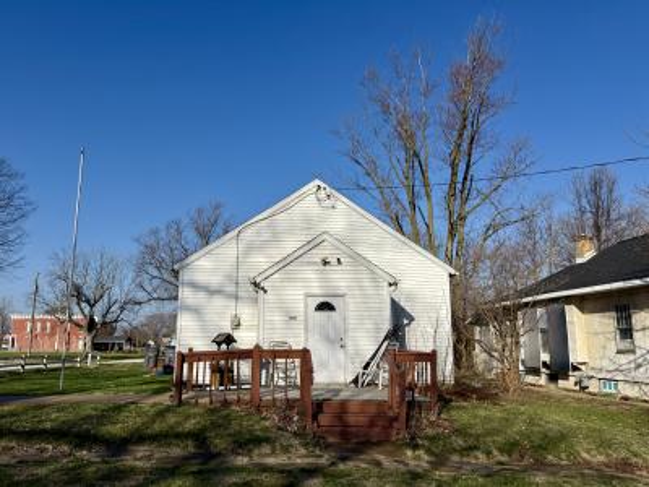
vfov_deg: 56.8
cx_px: 324
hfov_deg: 71.6
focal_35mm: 24
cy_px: 244
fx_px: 450
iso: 80
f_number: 1.78
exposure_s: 1/9091
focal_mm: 6.76
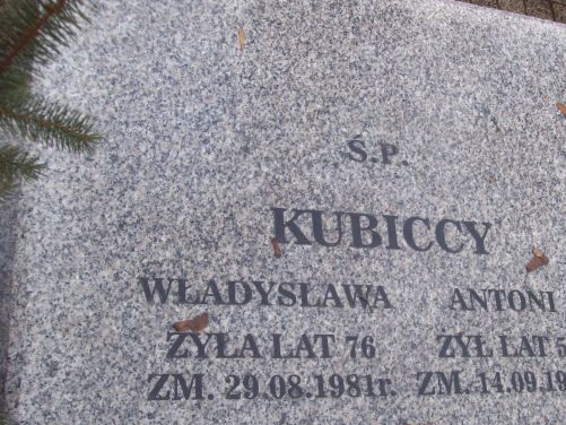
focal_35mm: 46
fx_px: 752
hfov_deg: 41.0
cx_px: 343
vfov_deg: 31.5
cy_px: 237
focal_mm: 6
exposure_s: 1/160
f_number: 2.7
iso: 80
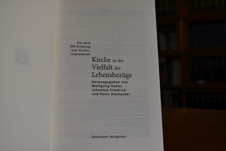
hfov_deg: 49.6
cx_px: 113
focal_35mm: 39
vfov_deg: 34.2
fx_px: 245
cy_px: 76
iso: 400
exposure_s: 1/250
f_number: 5
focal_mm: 26
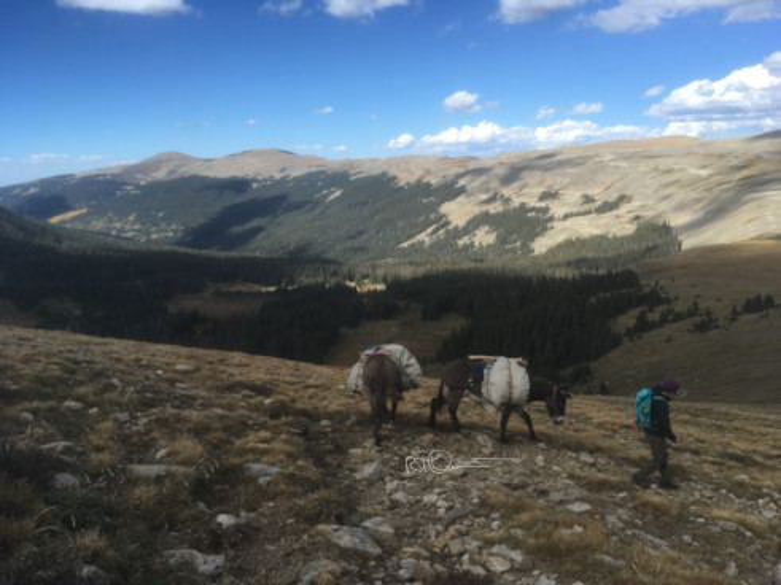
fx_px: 654
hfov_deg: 61.7
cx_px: 390
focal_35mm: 29
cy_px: 292
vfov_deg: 48.2
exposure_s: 1/1026
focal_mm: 4.15
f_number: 2.2
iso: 25
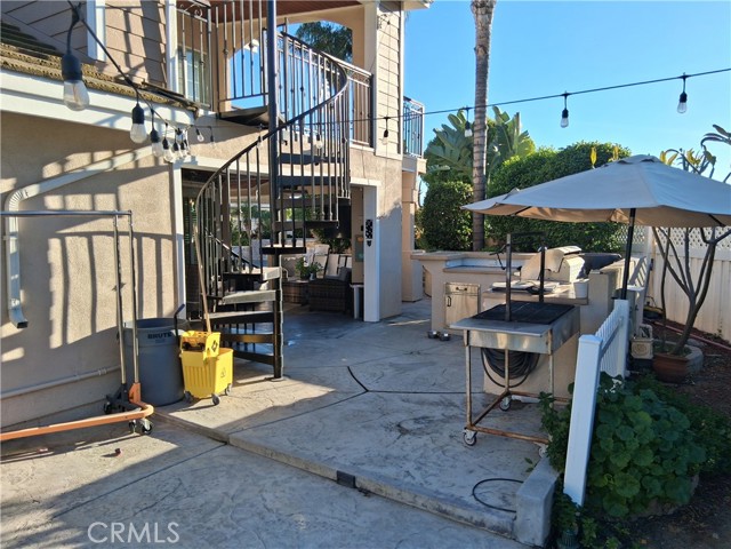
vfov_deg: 53.1
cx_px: 366
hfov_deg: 67.3
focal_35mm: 26
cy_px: 274
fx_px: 549
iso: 25
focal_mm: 3.98
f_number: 1.8
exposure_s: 1/517
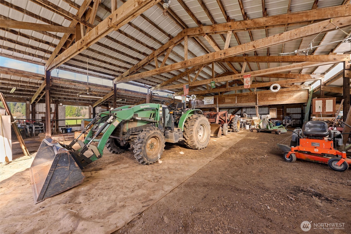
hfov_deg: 104.3
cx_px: 176
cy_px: 117
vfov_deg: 81.2
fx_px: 136
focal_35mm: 14
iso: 400
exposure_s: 1/25
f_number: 8
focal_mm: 14
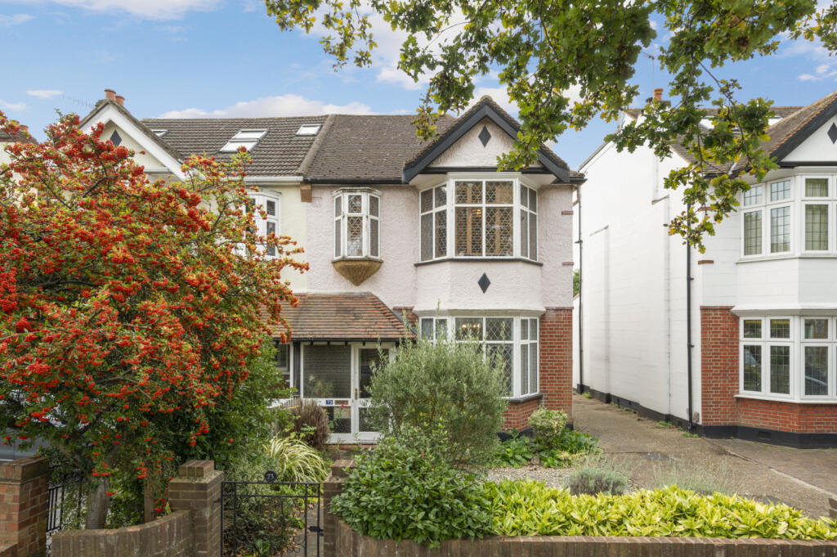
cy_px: 278
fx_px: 348
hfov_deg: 100.4
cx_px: 418
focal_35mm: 15
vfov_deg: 77.2
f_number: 8
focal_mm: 15
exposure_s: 1/80
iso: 200
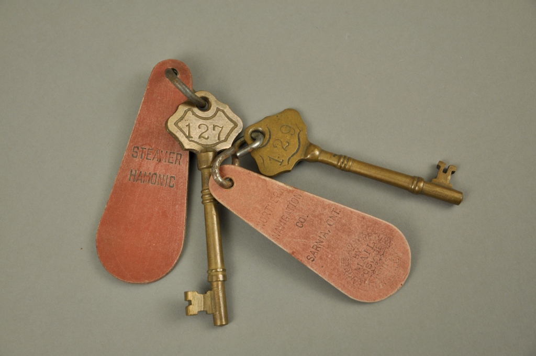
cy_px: 178
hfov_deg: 29.9
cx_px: 268
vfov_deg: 20.1
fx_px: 1004
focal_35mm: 68
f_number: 6.3
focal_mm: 45
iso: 450
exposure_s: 1/30
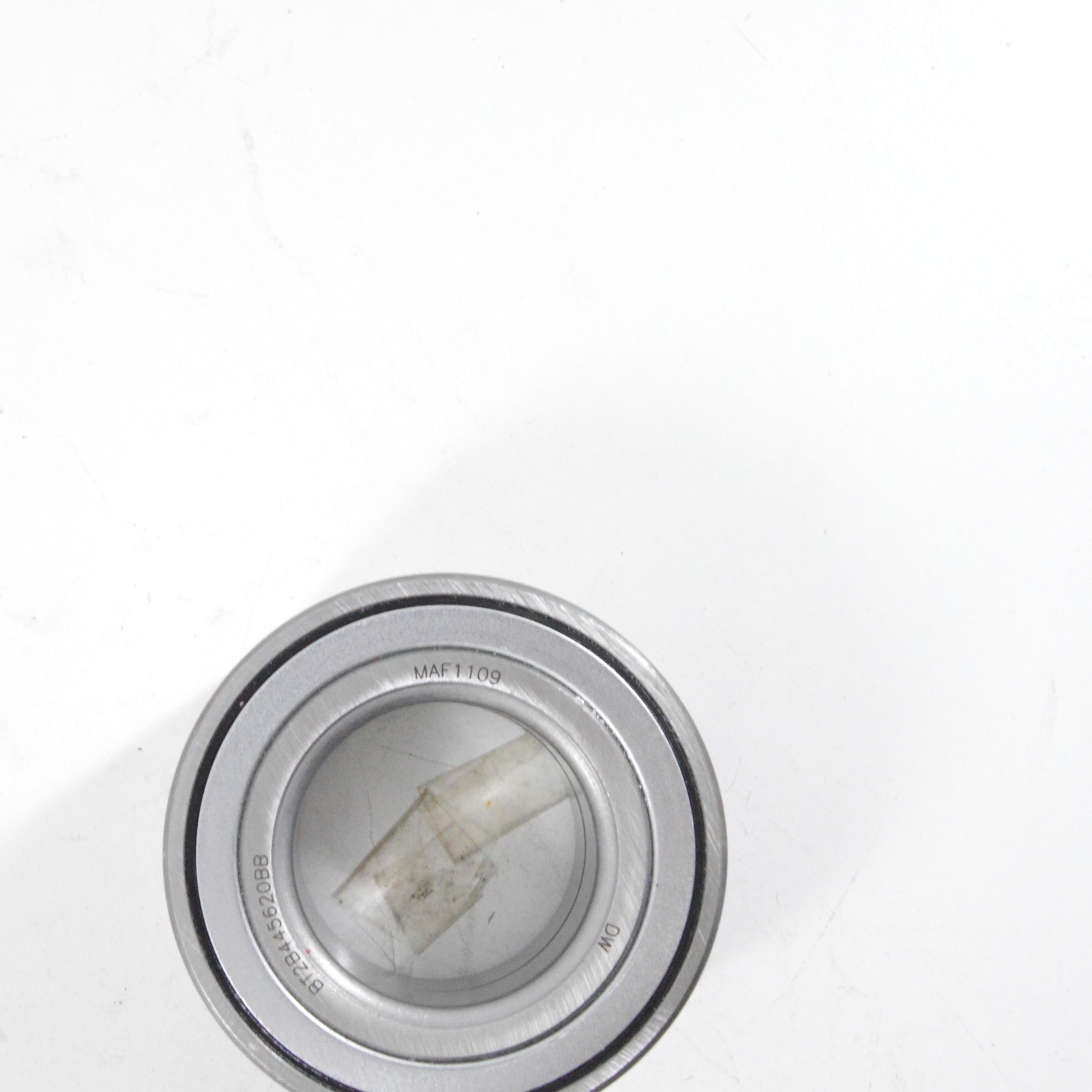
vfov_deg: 22.2
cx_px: 331
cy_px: 588
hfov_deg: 22.1
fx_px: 2784
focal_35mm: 78
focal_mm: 28
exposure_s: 1/100
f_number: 7.1
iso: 3200
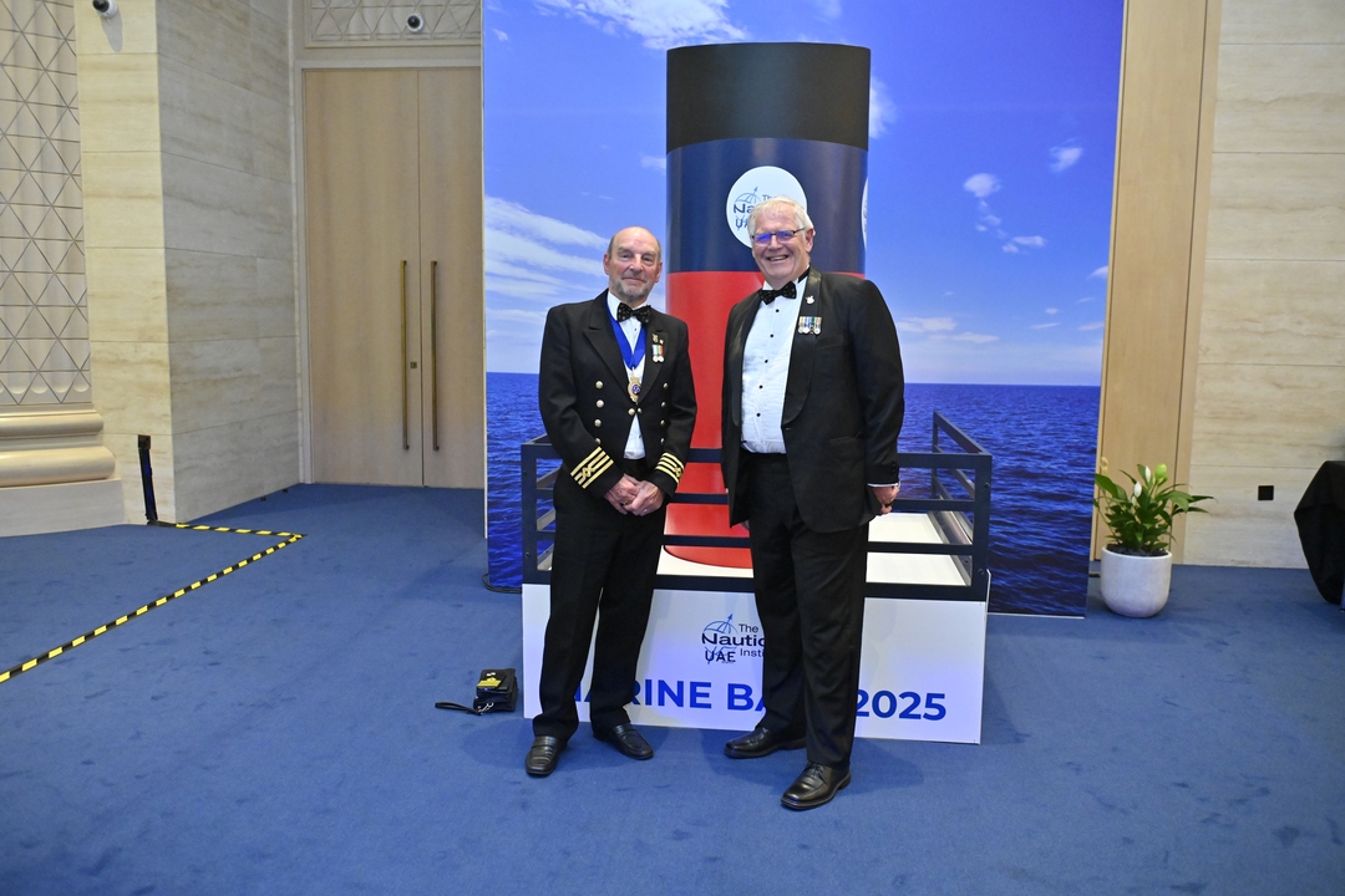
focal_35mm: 29
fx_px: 1083
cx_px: 672
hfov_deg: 63.7
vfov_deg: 45.0
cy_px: 448
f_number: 3.5
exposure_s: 1/200
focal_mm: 29
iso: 4000
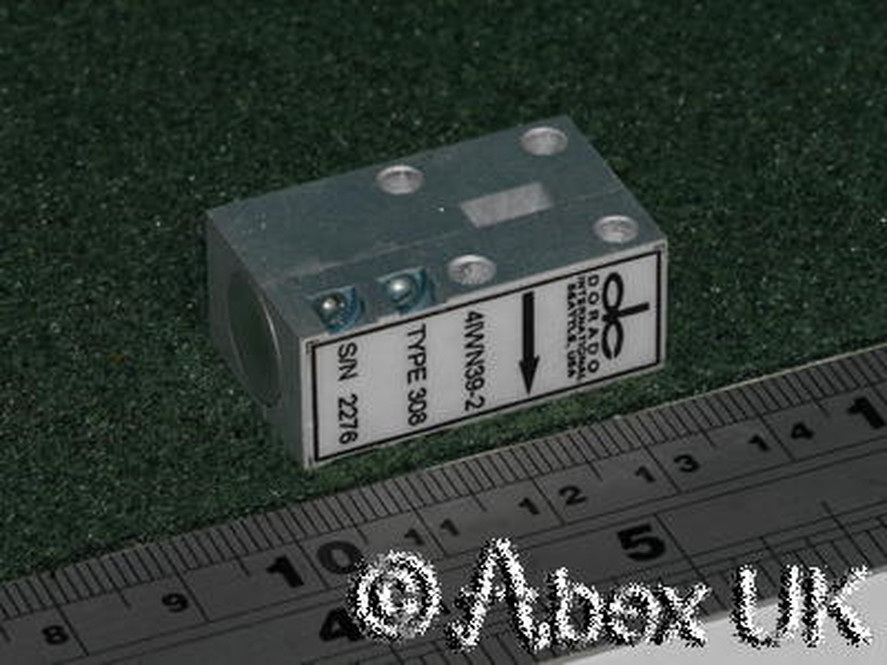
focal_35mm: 280
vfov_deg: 5.3
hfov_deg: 7.1
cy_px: 332
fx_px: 7175
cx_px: 444
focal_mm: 140
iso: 800
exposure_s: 1/50
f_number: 22
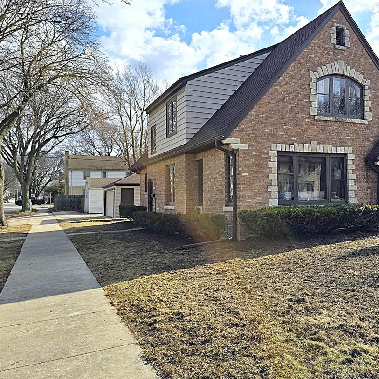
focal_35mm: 32
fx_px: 396
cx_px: 250
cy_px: 179
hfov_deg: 50.3
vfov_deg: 51.1
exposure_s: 1/1347
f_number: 1.7
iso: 12
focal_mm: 6.3
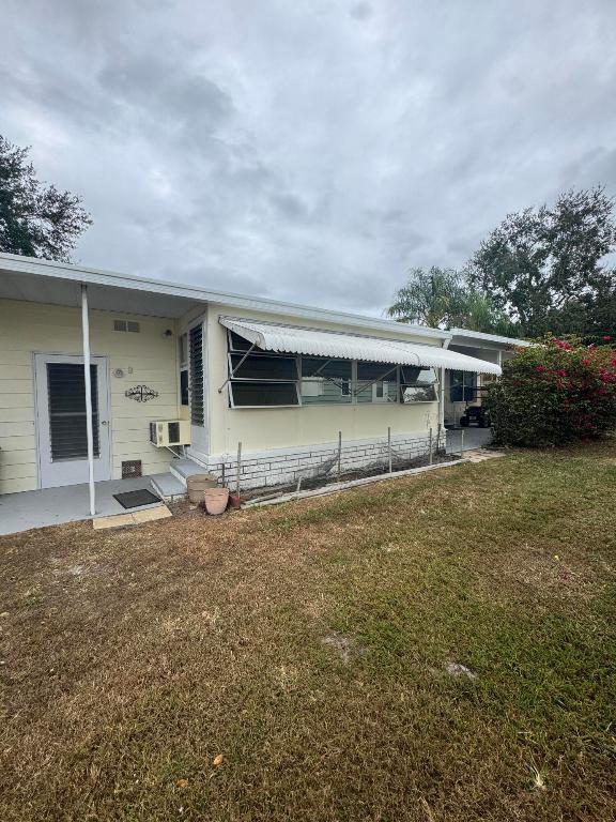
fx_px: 332
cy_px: 411
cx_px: 308
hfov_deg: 85.7
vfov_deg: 102.1
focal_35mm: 14
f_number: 2.2
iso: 40
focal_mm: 2.22
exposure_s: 1/1063
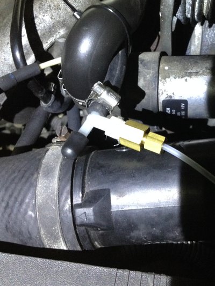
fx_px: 430
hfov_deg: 27.8
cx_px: 151
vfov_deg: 36.7
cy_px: 113
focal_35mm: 52
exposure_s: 1/20
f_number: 2.4
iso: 320
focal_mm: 4.28
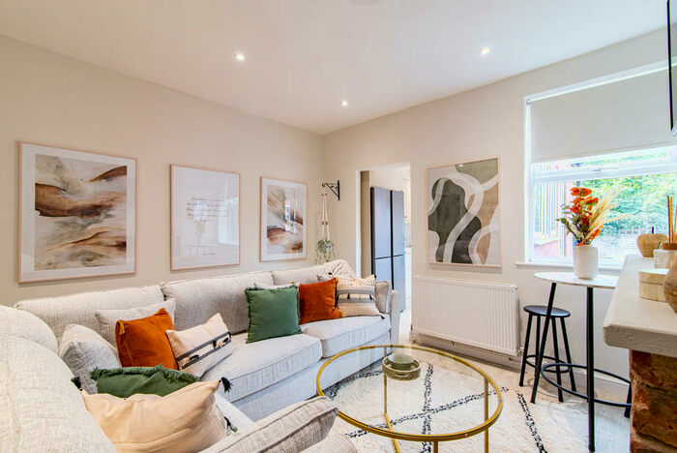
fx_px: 301
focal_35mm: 16
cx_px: 338
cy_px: 226
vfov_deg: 73.9
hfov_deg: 96.7
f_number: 14
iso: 100
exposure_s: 1/4
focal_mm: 16
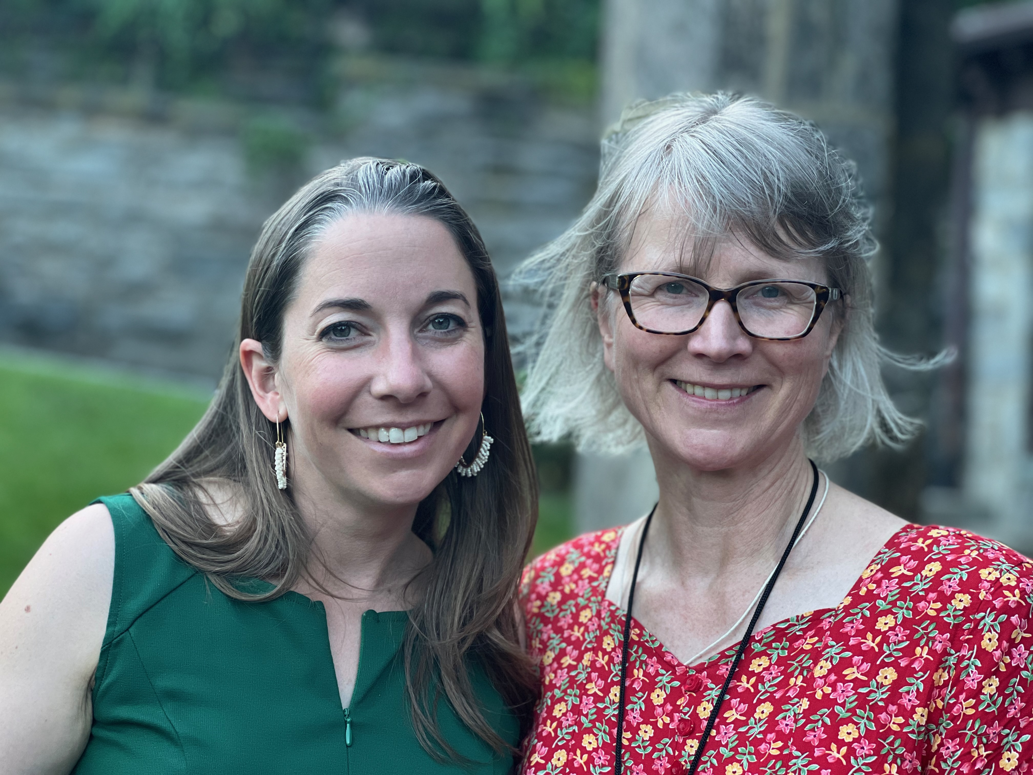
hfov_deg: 25.3
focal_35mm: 77
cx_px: 516
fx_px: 2298
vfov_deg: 19.1
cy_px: 388
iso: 125
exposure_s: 1/121
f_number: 2.8
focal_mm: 9
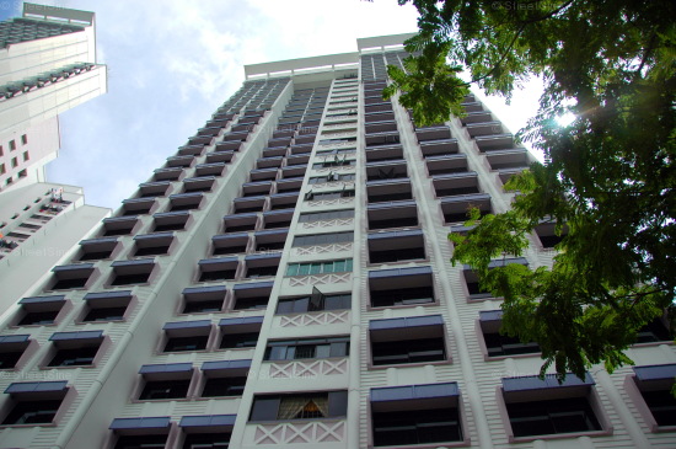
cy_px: 224
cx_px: 338
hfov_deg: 67.5
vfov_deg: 47.8
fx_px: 506
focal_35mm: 27
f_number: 3.5
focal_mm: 18
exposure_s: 1/4000
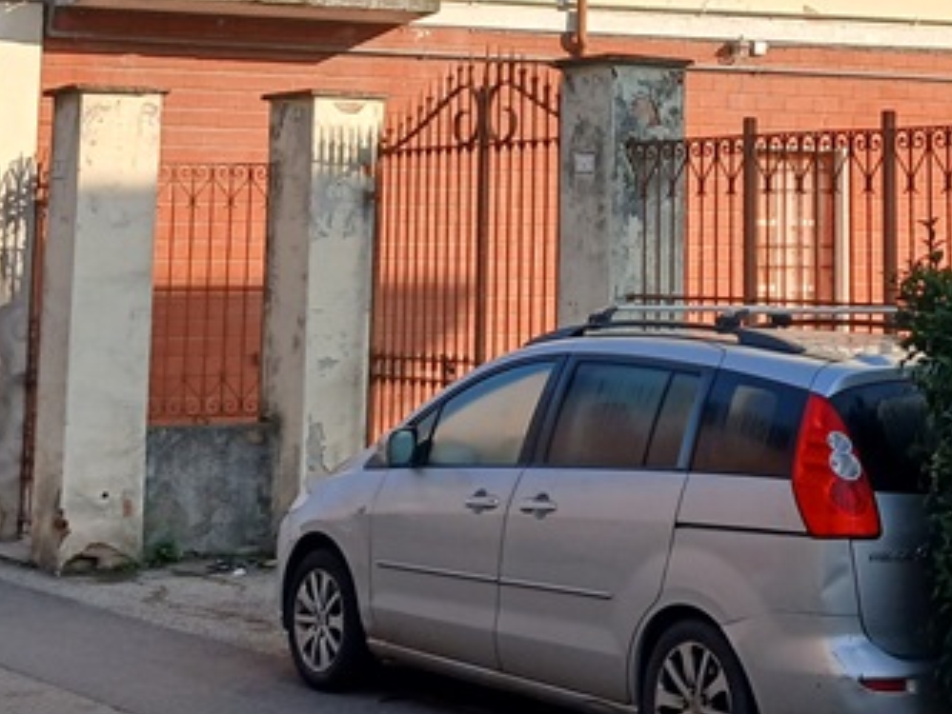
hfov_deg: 23.4
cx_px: 672
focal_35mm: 83
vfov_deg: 17.2
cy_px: -54
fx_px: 2283
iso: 20
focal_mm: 3.98
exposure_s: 1/419
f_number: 1.8
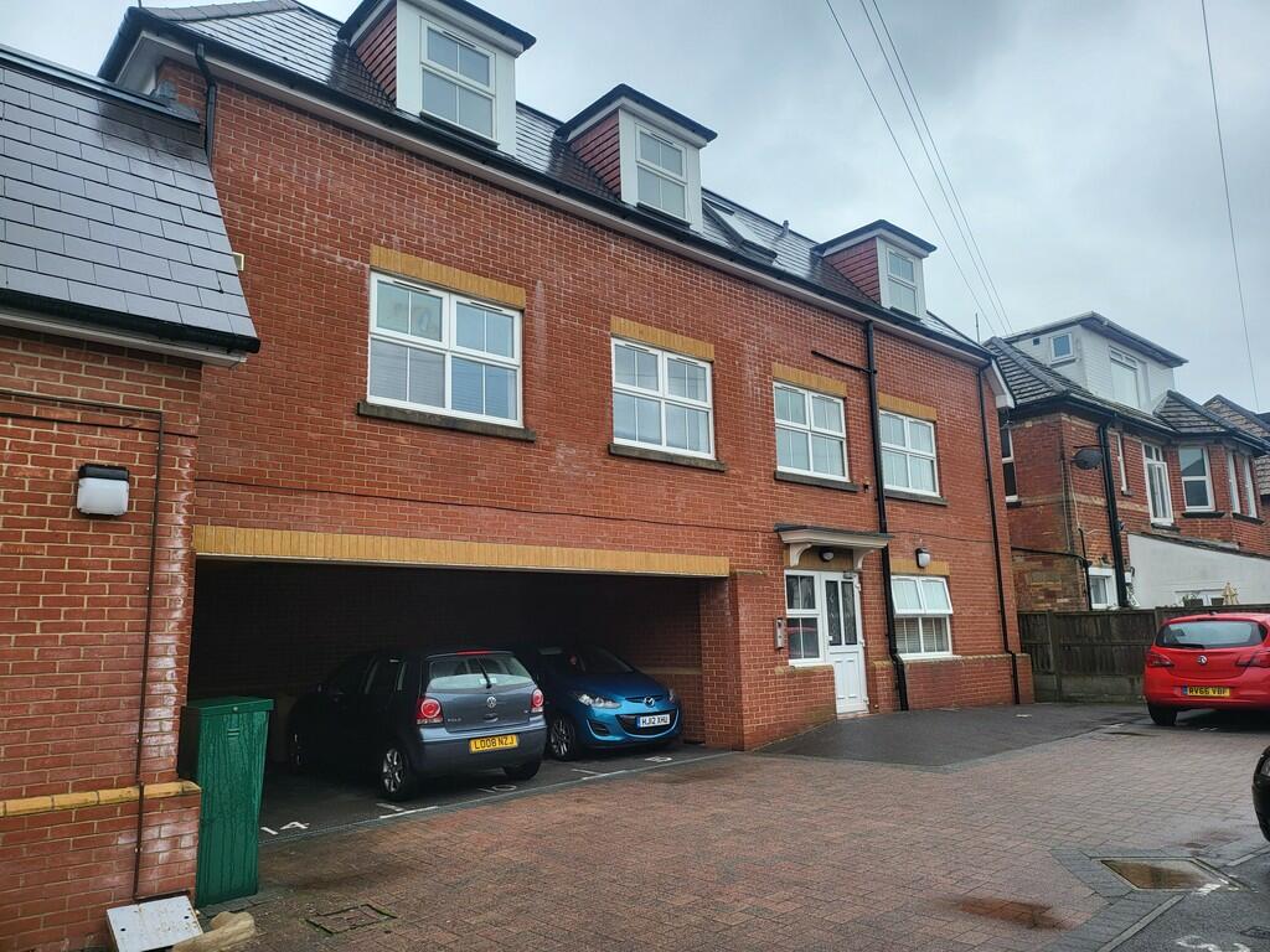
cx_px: 635
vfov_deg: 56.8
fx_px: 881
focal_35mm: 24
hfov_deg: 71.6
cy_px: 476
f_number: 1.8
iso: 40
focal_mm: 5
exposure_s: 1/241
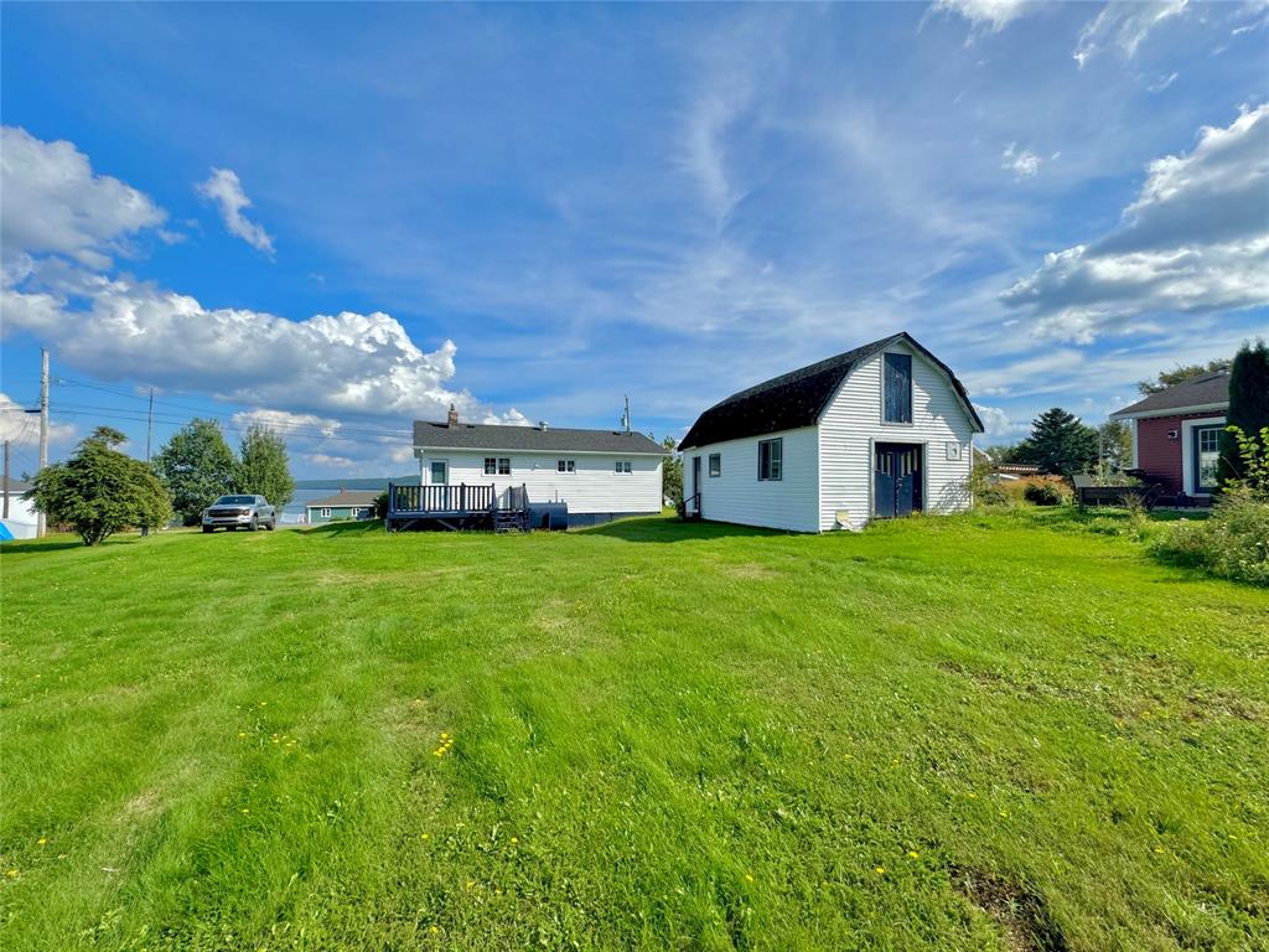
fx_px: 513
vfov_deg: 85.7
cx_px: 634
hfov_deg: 102.1
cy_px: 476
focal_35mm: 14
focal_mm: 2.22
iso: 50
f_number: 2.2
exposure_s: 1/2985
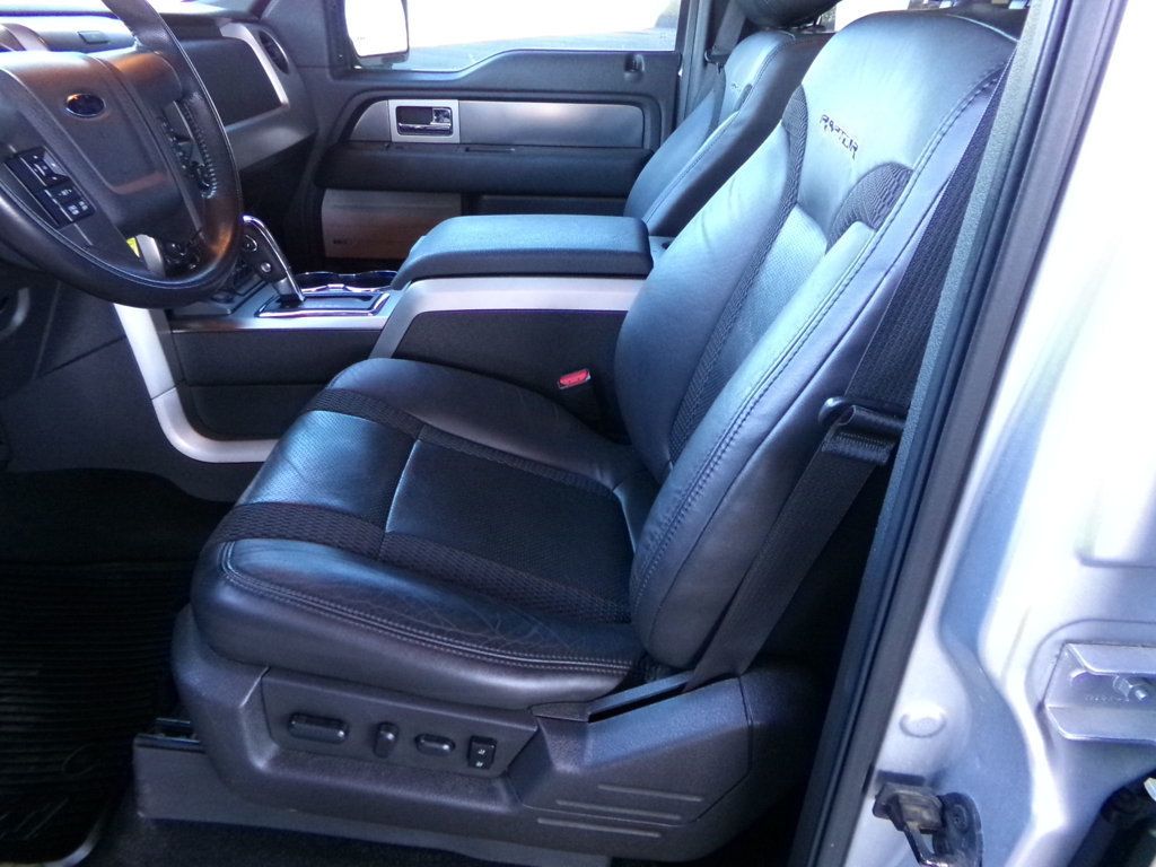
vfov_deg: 56.8
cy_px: 434
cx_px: 578
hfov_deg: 71.6
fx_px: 801
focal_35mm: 24
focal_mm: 4.3
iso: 800
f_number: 3.7
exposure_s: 1/60
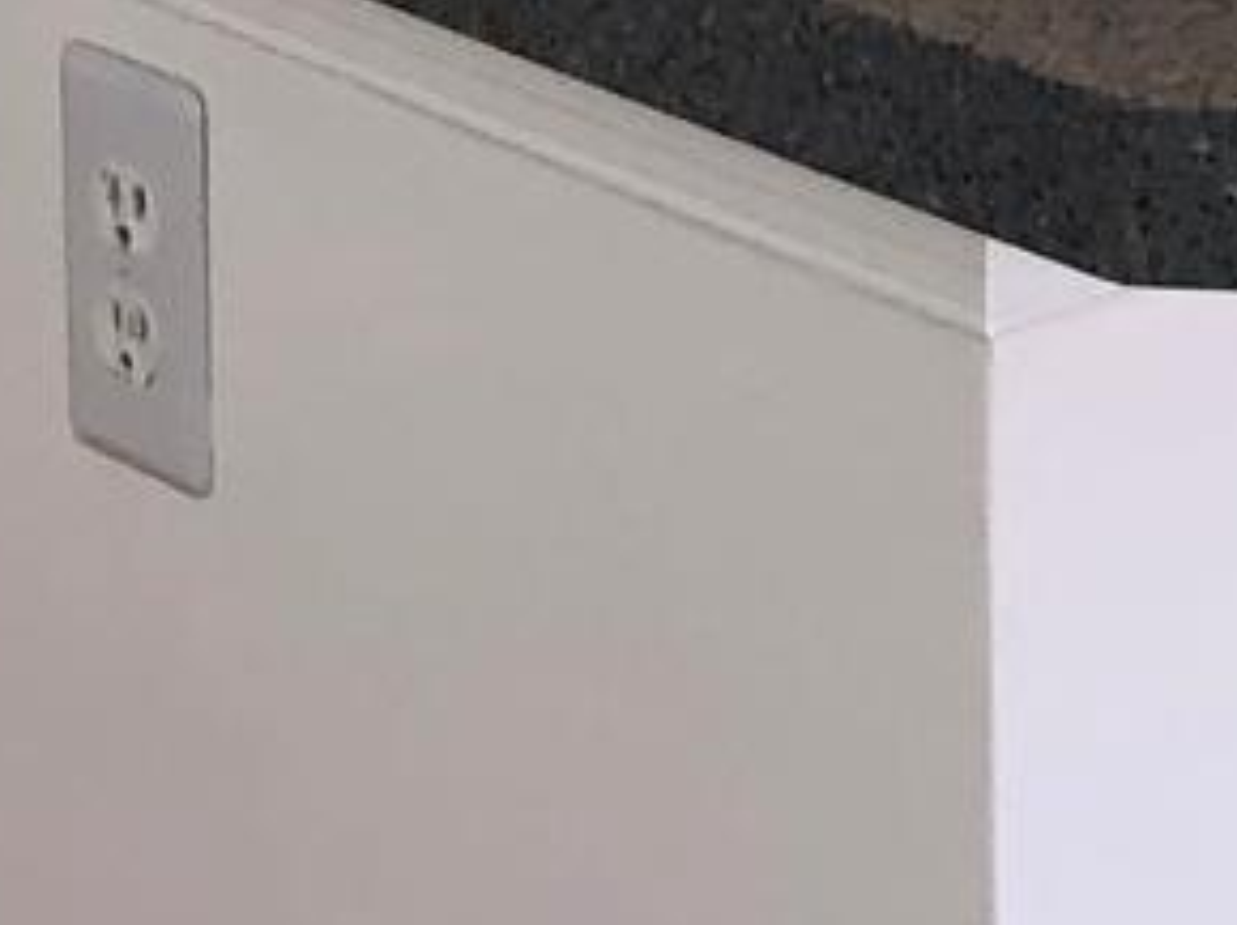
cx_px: 823
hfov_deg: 10.0
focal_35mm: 198
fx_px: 7070
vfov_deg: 6.6
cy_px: -2123
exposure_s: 1/90
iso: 80
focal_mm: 3.99
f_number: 1.8
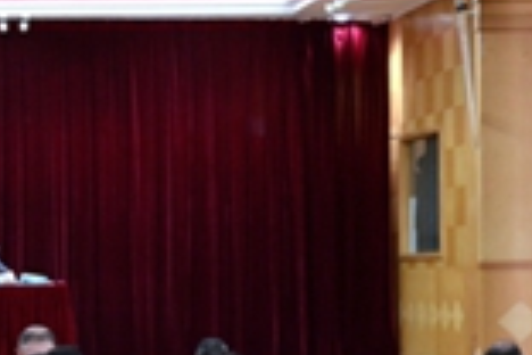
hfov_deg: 13.1
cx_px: -147
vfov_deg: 9.1
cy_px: 225
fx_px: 2238
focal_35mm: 151
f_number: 4.5
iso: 1000
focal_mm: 35
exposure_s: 1/30
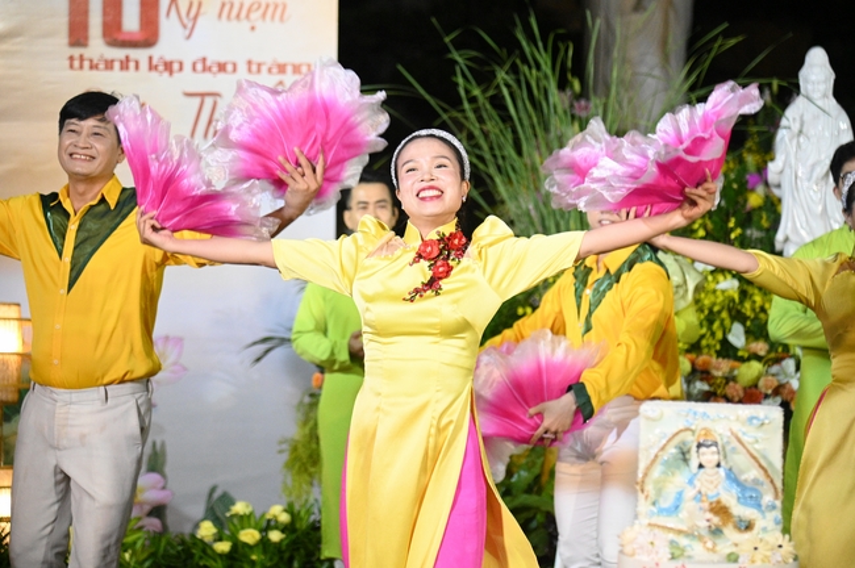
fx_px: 2491
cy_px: 284
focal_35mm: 105
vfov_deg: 13.0
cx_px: 428
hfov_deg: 19.5
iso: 10000
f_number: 4
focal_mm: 105
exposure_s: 1/500
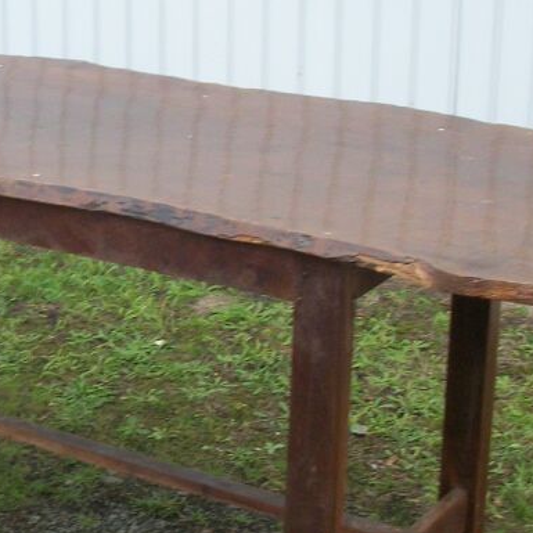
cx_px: -73
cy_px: 285
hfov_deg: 17.8
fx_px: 1638
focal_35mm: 94
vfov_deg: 18.5
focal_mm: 5.7
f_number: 2.9
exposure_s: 1/50
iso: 80
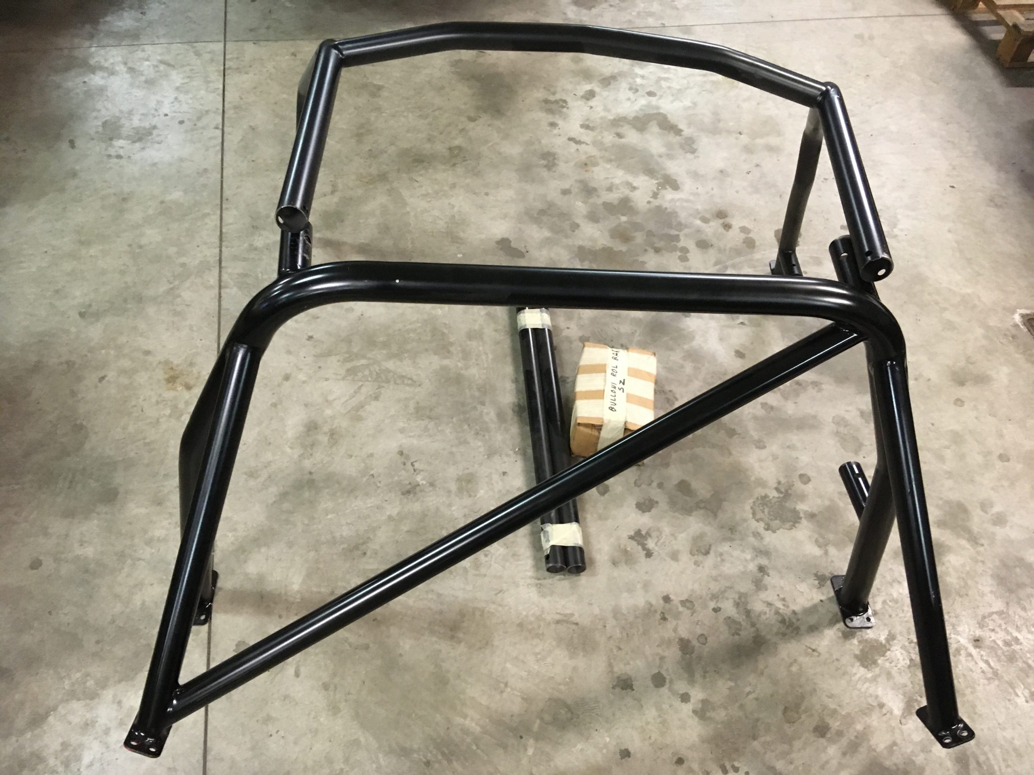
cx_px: 517
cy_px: 388
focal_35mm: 29
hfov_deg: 61.7
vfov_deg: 48.2
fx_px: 866
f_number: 2.2
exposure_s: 1/17
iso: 200
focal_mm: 4.15
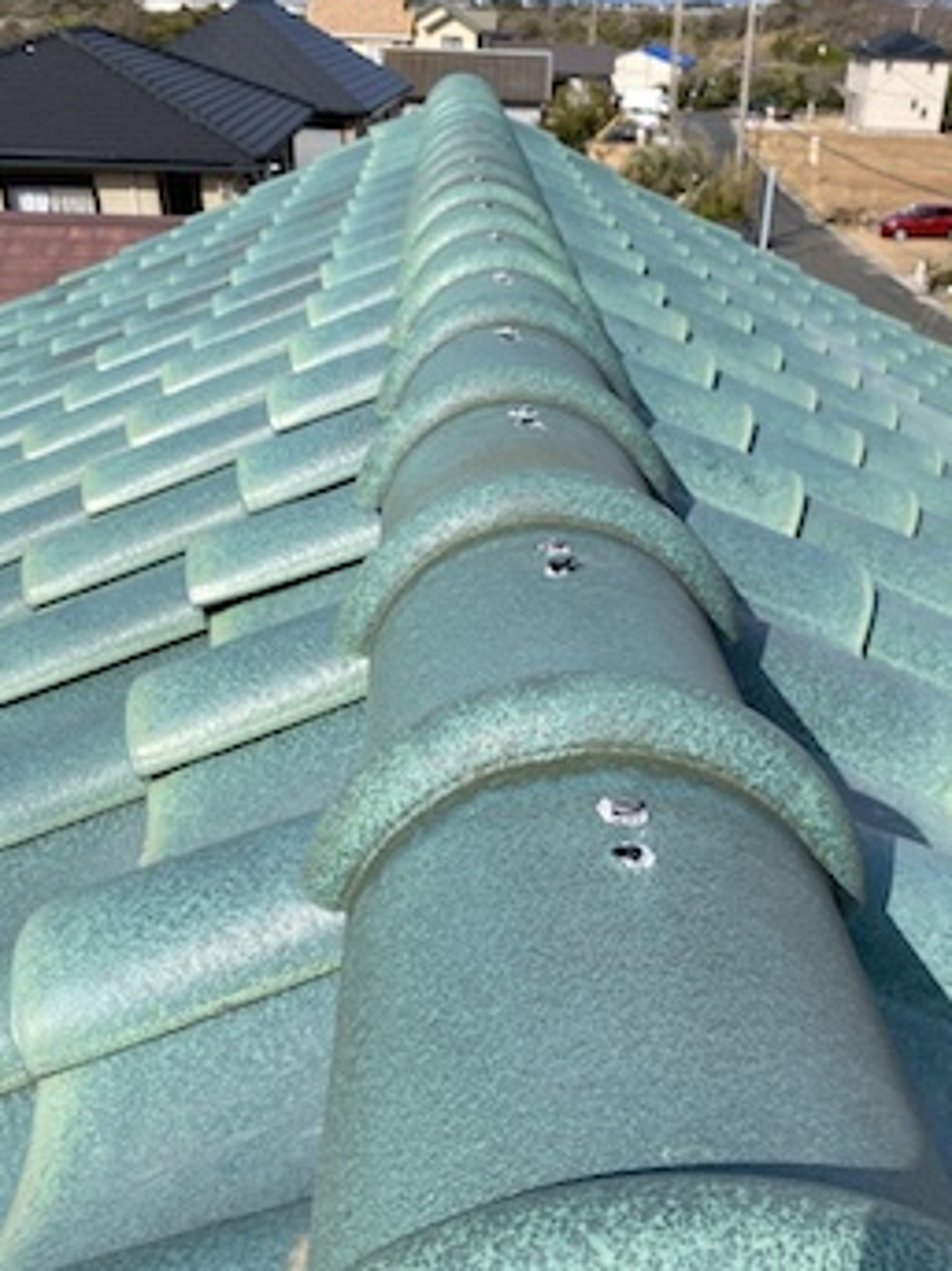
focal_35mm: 33
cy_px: 736
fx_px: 1211
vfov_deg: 55.1
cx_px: 545
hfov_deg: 42.8
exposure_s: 1/3300
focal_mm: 4.25
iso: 32
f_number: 1.8
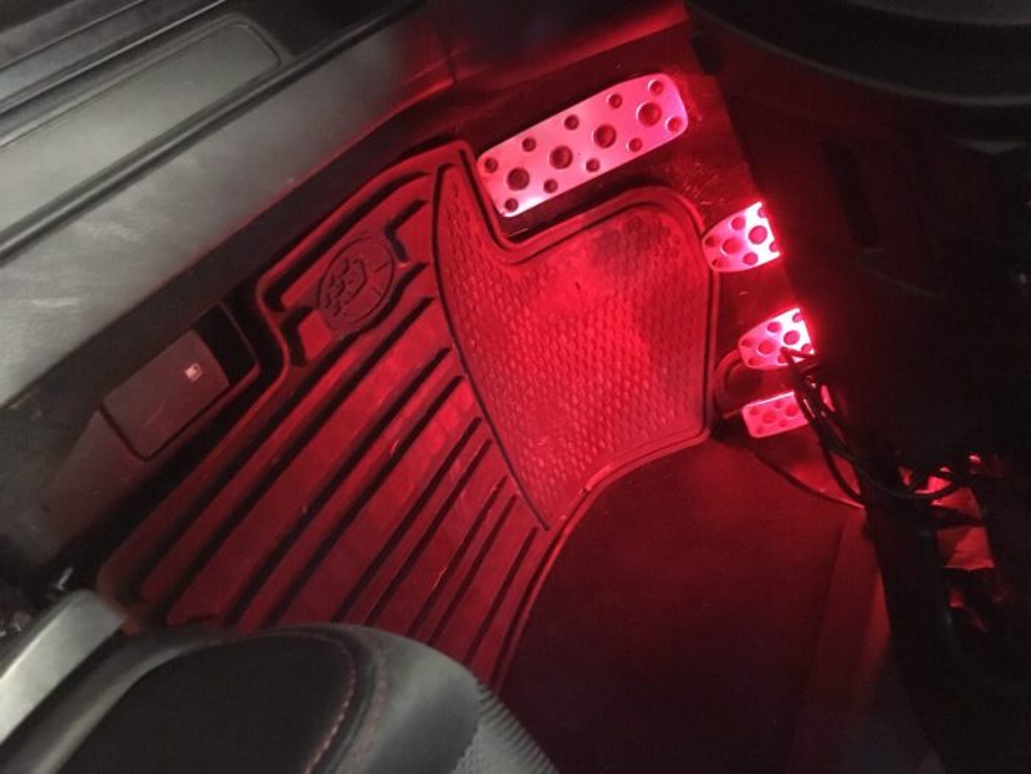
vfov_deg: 48.2
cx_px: 516
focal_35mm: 29
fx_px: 864
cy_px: 387
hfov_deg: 61.7
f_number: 2.2
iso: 1600
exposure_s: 1/15
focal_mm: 4.15
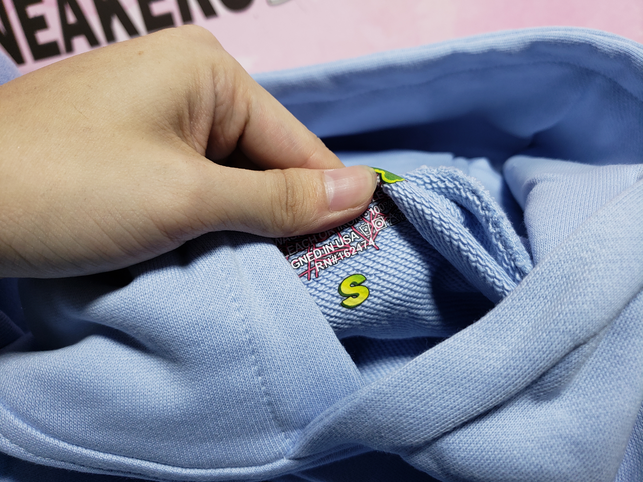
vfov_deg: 53.1
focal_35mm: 26
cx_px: 322
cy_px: 241
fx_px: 483
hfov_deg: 67.3
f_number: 1.5
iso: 50
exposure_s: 1/430
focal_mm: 4.3
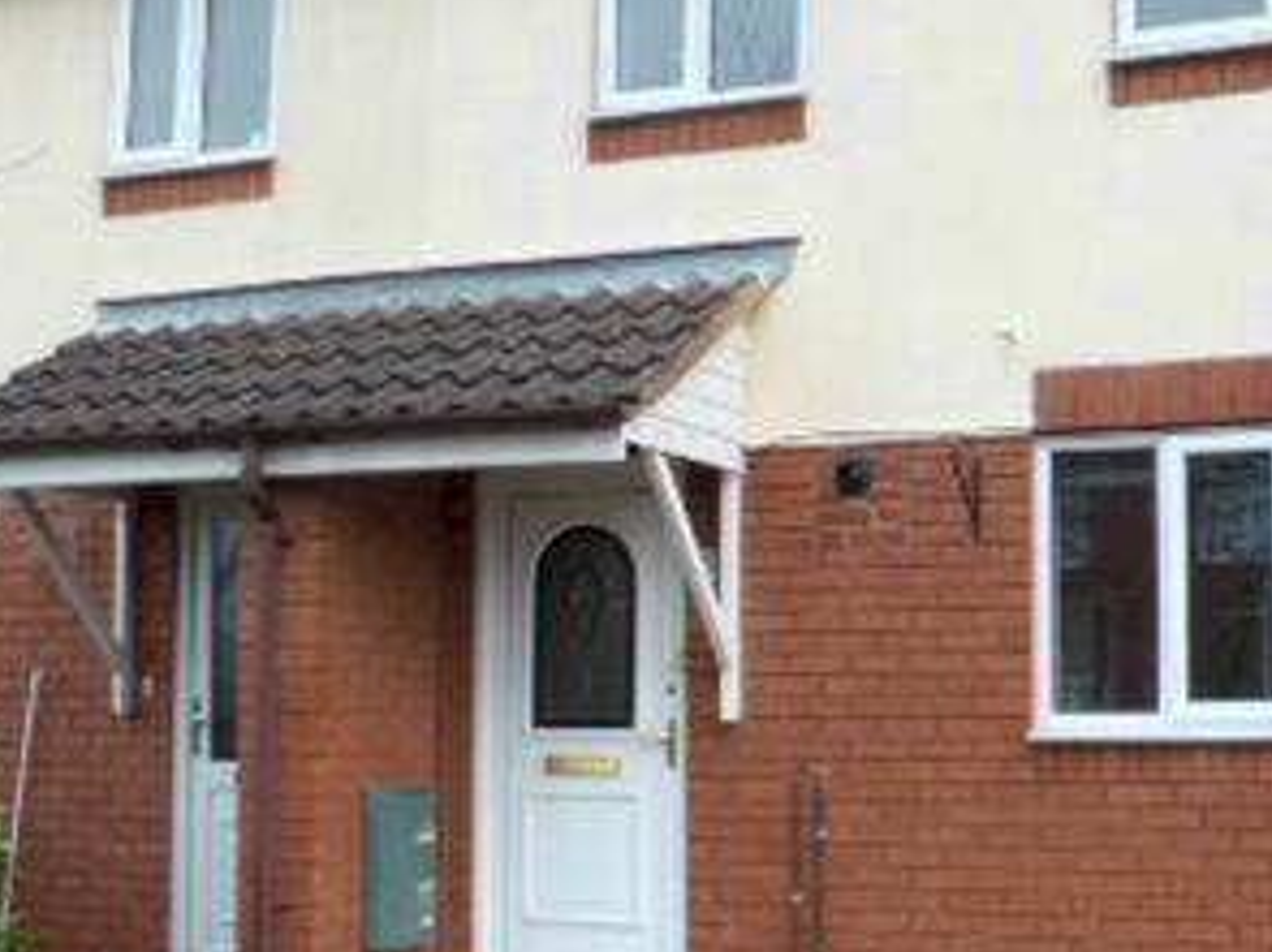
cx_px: 720
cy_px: 545
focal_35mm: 57
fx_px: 2094
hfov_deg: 33.7
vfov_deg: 25.6
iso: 100
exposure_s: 1/80
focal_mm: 4.3
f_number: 3.3
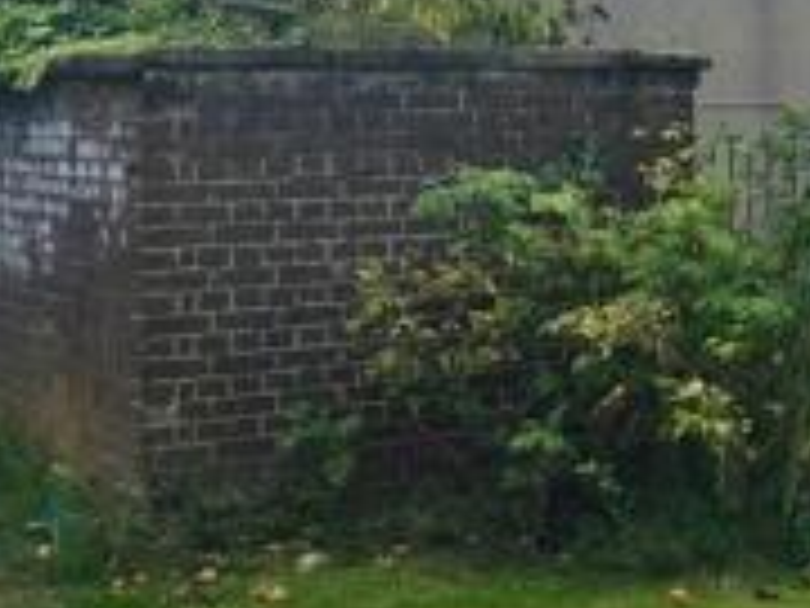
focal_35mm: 94
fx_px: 2200
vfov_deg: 15.4
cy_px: -11
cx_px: 1010
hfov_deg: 19.5
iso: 25
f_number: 2.2
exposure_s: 1/905
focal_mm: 4.15
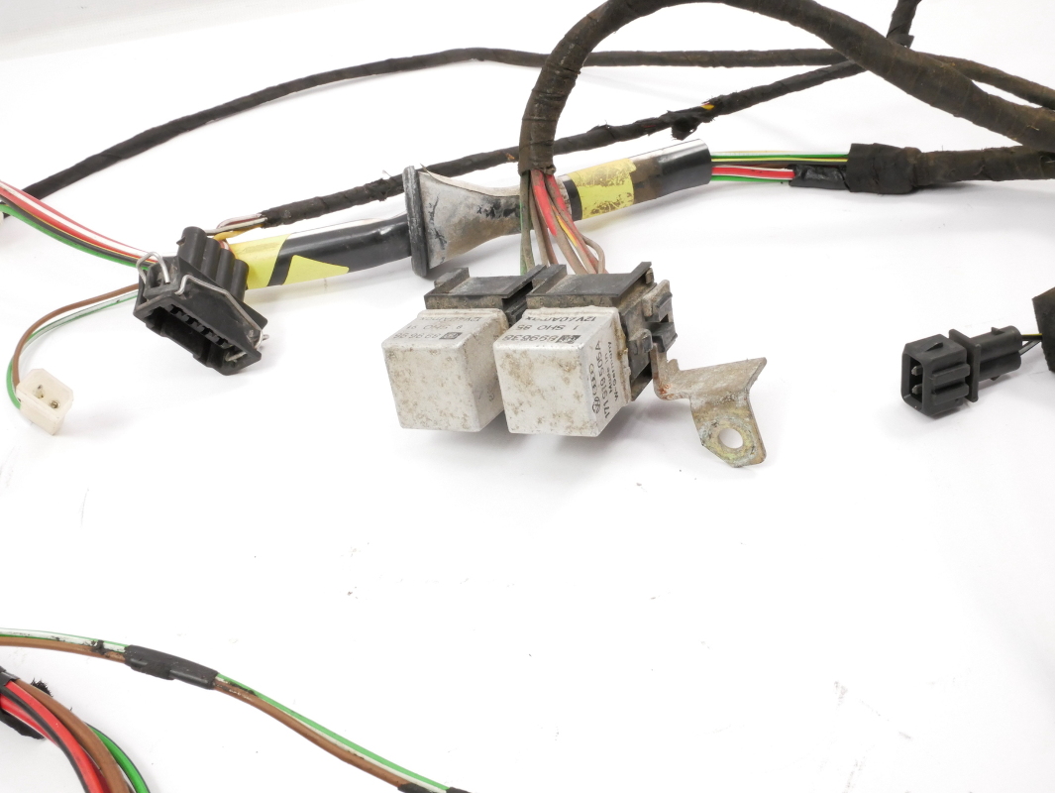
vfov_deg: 36.0
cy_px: 396
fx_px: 1220
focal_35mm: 40
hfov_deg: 46.8
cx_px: 528
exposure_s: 1/40
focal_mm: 20
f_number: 18
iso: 1600
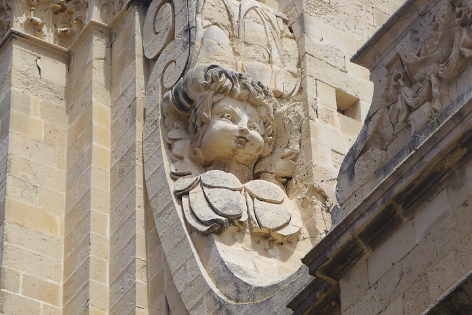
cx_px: 236
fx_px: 2361
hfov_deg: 11.4
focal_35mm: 180
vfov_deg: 7.6
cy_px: 158
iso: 80
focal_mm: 17.7
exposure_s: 1/1600
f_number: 3.2
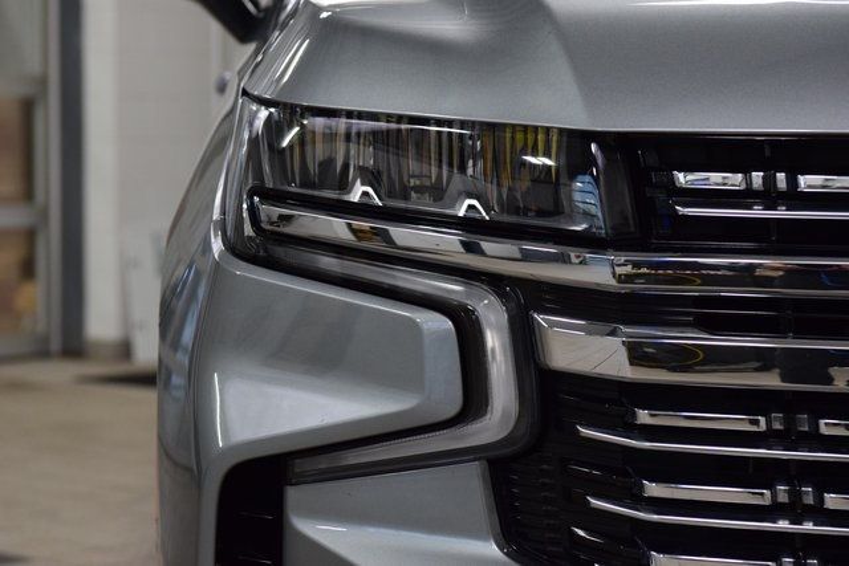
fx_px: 2477
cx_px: 424
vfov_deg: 13.0
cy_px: 283
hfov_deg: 19.5
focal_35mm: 105
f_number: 5
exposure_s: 1/125
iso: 1600
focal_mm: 70
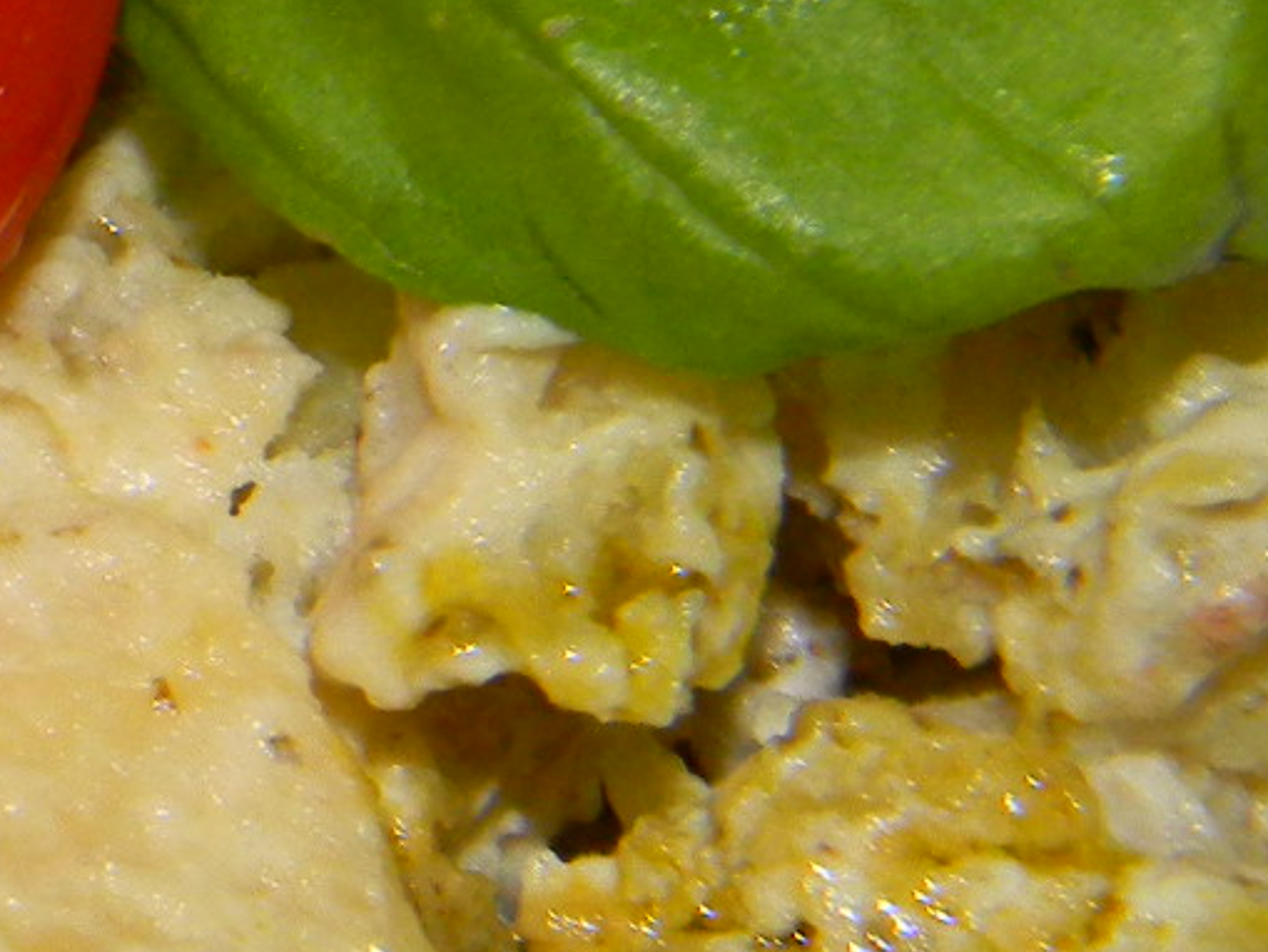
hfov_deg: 11.3
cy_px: -122
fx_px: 6045
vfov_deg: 8.9
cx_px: -827
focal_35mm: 165
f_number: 7.6
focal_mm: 7.3
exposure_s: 1/30
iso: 200
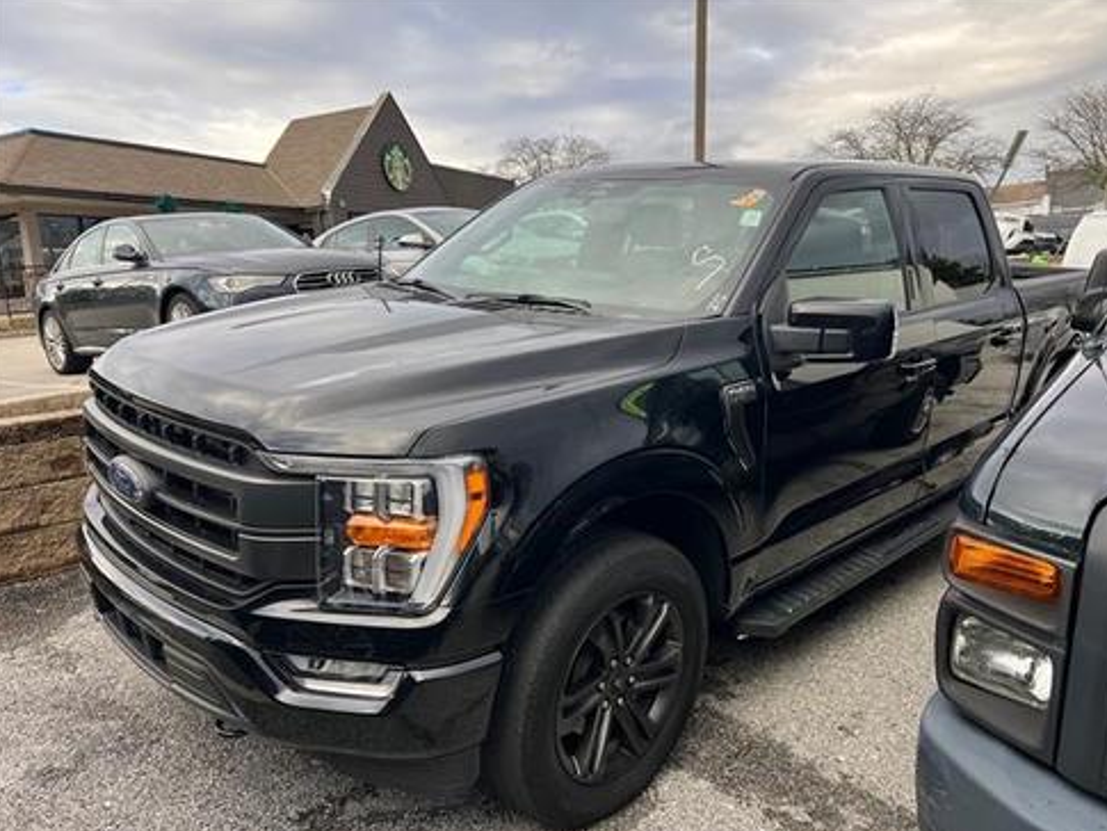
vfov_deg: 51.4
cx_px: 564
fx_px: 864
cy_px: 420
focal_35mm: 27
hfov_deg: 65.3
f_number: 1.5
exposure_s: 1/464
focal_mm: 5.7
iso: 50
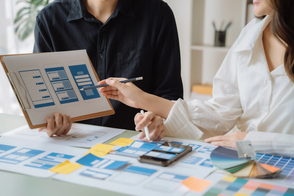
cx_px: 147
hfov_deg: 28.8
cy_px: 98
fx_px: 572
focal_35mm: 70
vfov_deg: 19.5
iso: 160
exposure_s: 1/160
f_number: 2.8
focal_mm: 70
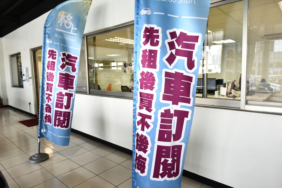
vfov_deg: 53.2
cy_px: 94
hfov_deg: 73.7
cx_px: 141
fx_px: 188
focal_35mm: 24
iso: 640
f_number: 8
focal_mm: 24
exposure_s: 1/50
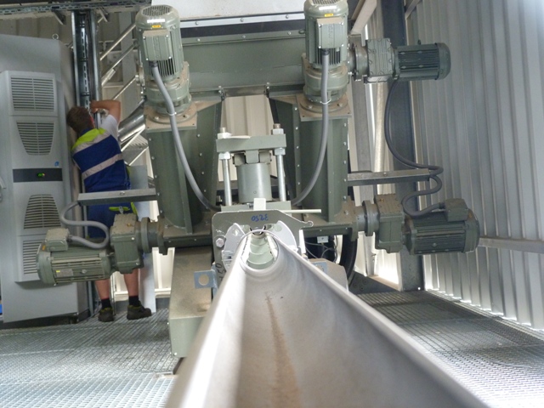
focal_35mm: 50
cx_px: 272
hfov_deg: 38.2
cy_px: 204
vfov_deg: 29.1
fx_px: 786
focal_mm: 9
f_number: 3.2
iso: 400
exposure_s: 1/20
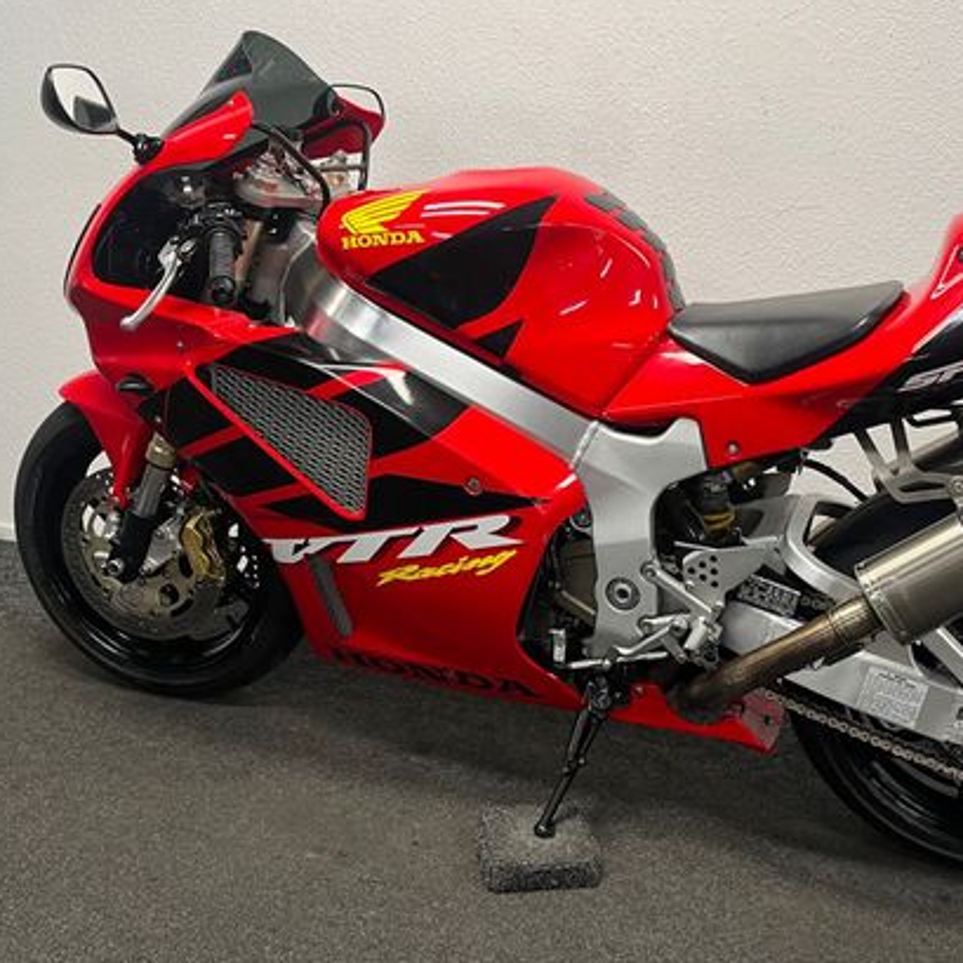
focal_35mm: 36
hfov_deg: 45.5
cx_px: 629
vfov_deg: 46.0
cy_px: 440
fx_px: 1133
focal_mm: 5.1
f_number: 1.6
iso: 100
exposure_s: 1/50
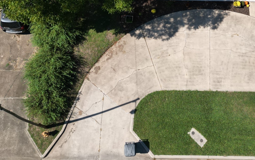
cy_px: 13
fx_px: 341
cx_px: 175
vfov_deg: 25.4
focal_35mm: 49
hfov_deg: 40.4
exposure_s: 1/3000
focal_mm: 6.72
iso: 130
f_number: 1.7
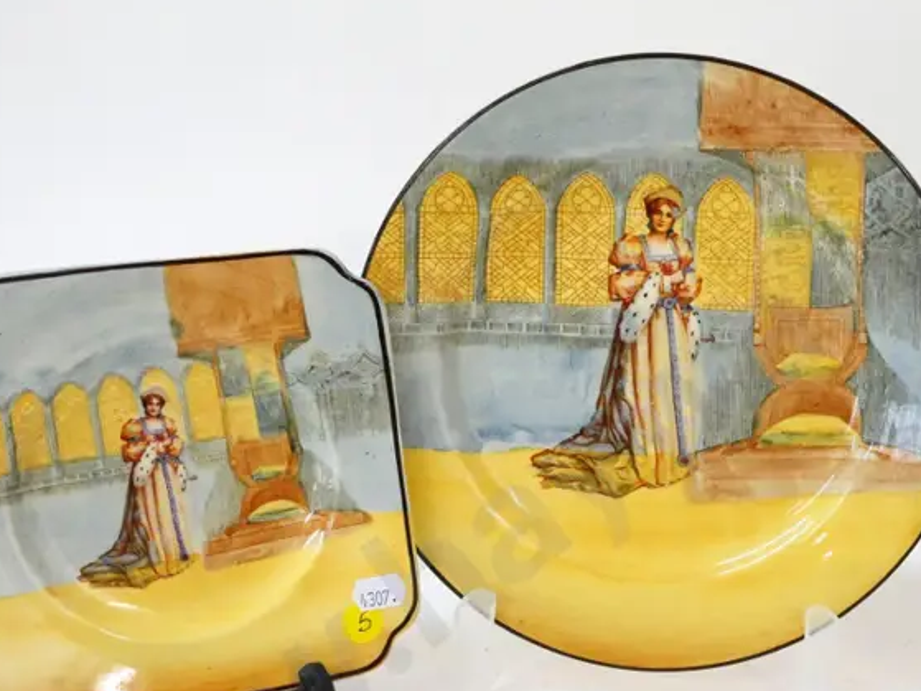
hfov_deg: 34.1
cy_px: 383
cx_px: 713
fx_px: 1463
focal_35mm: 55
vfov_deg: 26.5
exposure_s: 1/160
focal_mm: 15
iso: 3200
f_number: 6.3
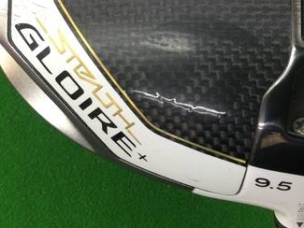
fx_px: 536
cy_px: 35
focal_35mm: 61
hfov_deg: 31.6
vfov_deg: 23.6
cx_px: 170
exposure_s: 1/30
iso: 64
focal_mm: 3.3
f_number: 2.4
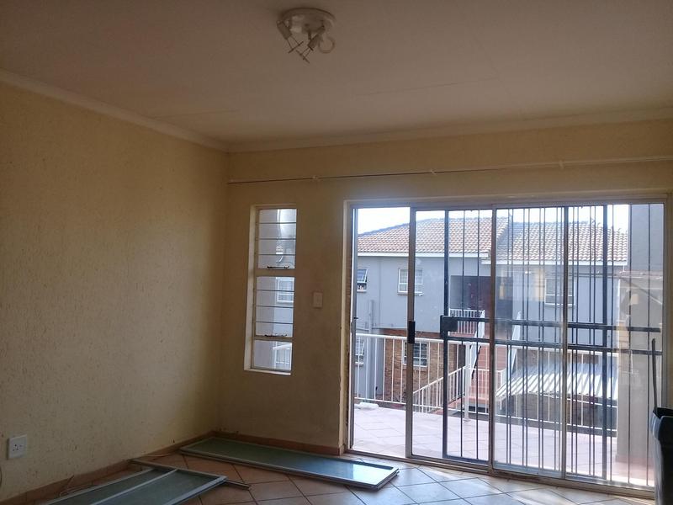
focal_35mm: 31
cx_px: 336
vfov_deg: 45.4
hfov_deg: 58.4
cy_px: 252
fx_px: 603
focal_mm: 3.3
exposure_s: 1/212
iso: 50
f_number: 2.2
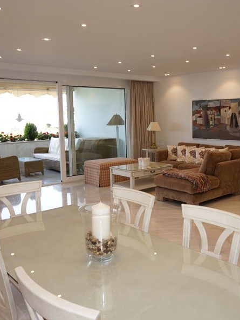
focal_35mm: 35
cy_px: 160
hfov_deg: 40.4
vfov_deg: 52.6
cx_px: 152
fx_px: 323
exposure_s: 1/160
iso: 200
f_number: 4
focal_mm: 16
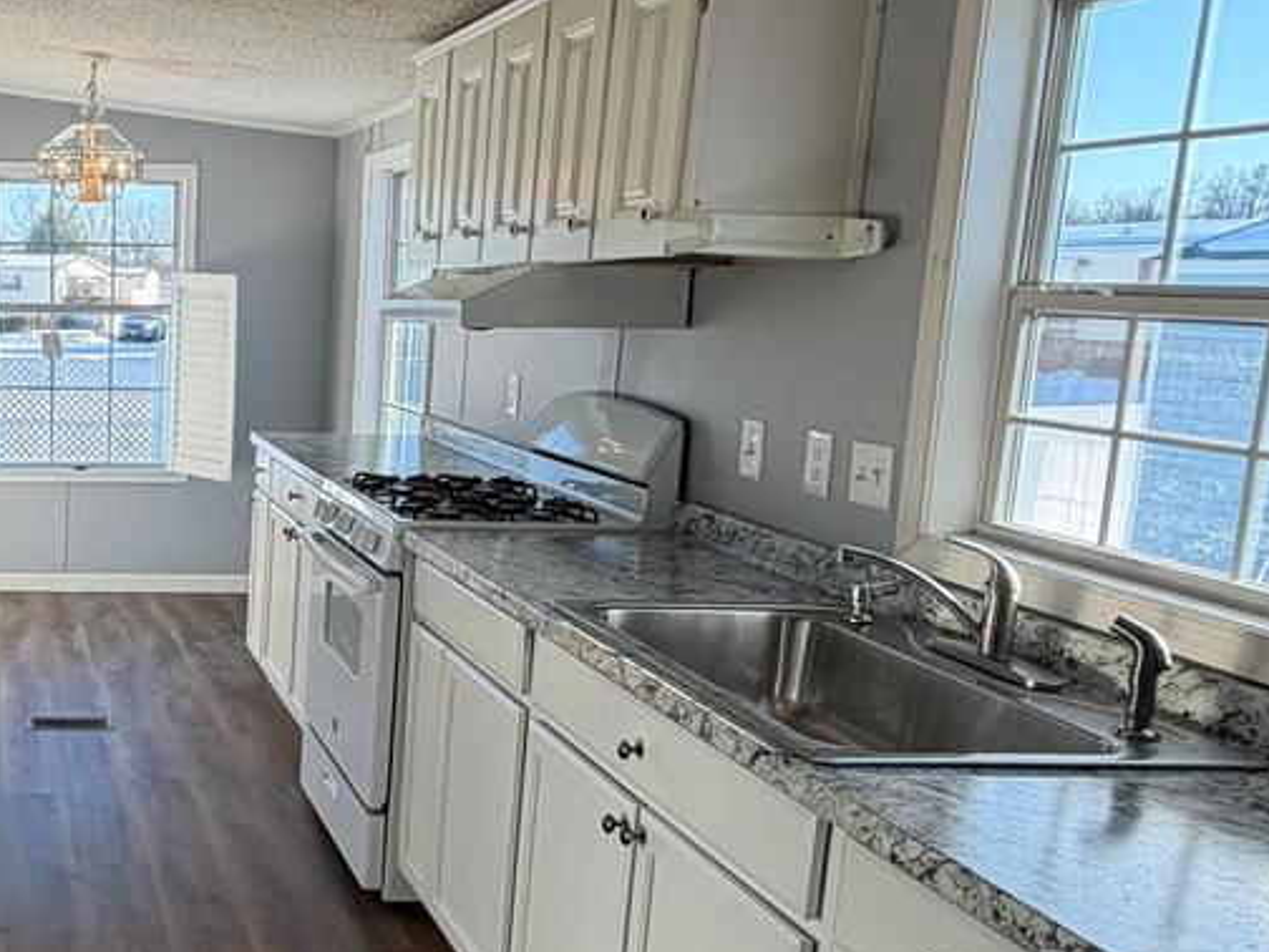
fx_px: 1466
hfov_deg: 42.0
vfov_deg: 35.9
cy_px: 531
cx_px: 70
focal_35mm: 40
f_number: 2.2
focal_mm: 2.22
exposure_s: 1/226
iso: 40
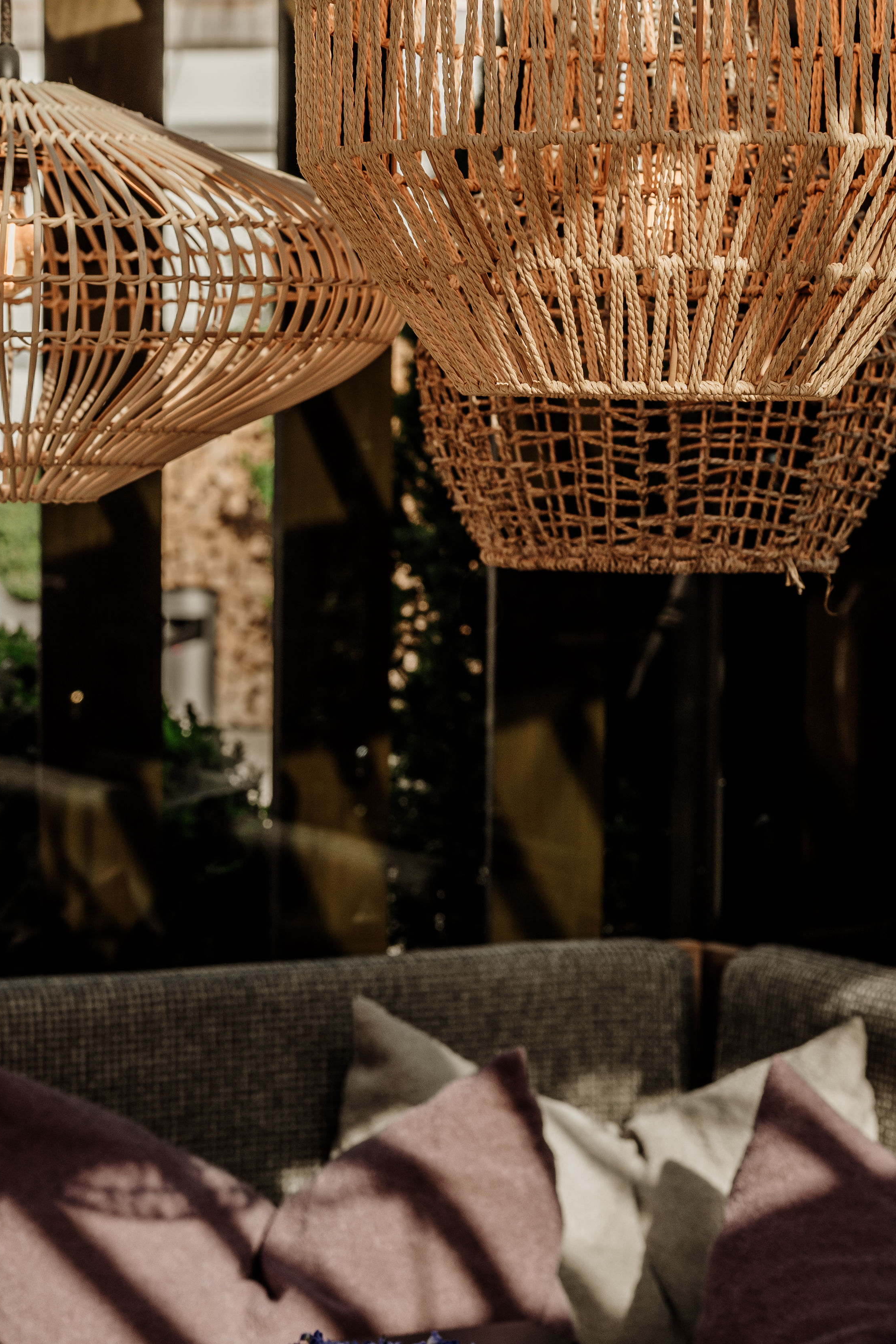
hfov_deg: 15.5
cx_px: 407
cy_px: 694
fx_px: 3285
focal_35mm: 88
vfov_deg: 23.1
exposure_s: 1/160
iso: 125
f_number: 5
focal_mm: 49
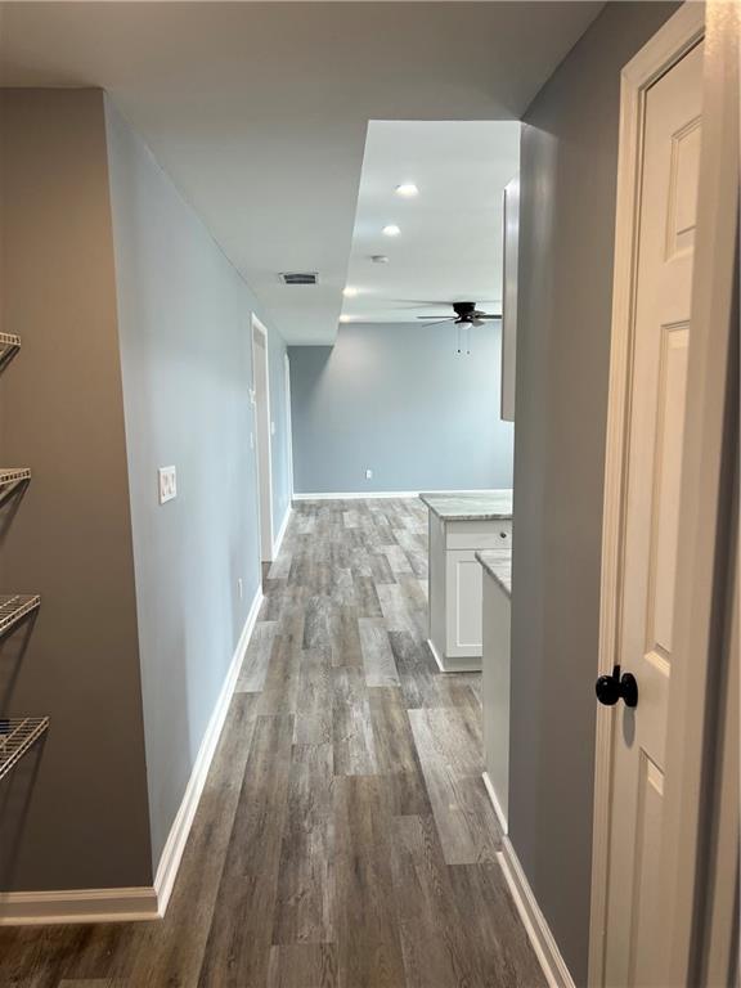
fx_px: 742
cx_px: 370
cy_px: 494
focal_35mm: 26
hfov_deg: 53.1
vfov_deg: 67.3
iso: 100
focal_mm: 5.7
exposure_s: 1/120
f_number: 1.5
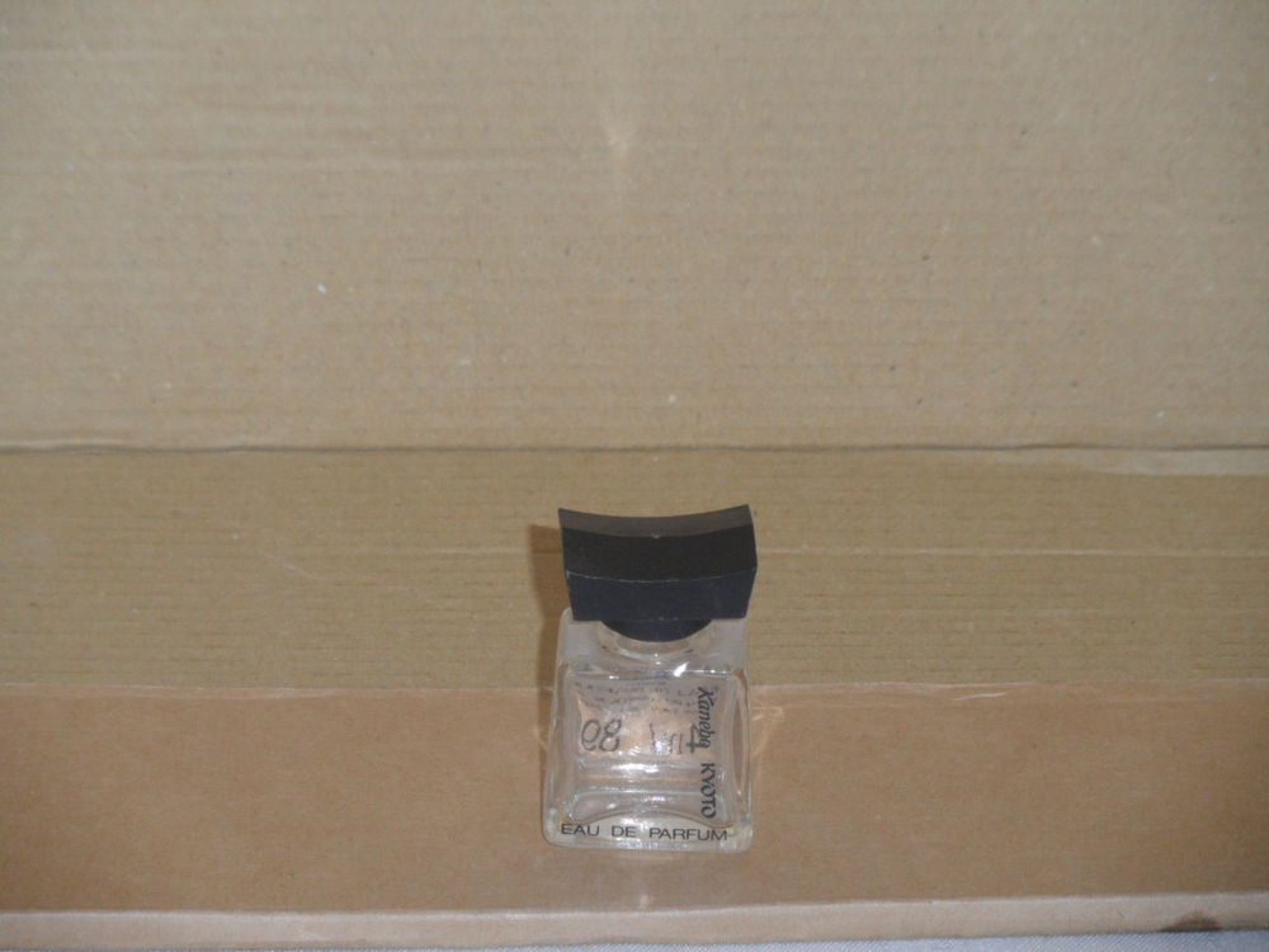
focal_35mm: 180
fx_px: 6599
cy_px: 476
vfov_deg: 8.2
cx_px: 634
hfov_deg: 11.0
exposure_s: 1/60
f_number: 4.4
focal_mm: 29.7
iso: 200
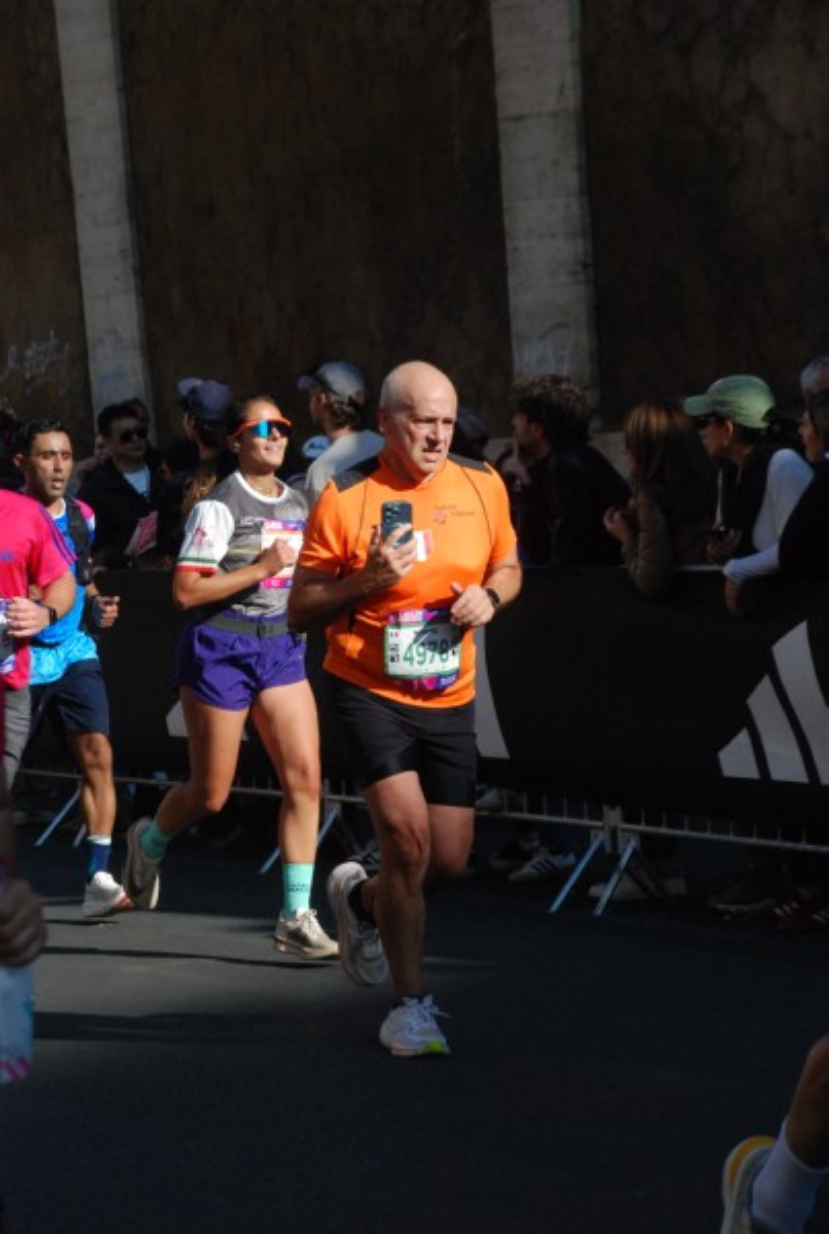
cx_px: 414
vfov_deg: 16.0
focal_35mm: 128
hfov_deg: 10.8
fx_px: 4381
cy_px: 617
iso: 1000
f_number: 7.1
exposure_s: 1/2000
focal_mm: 85
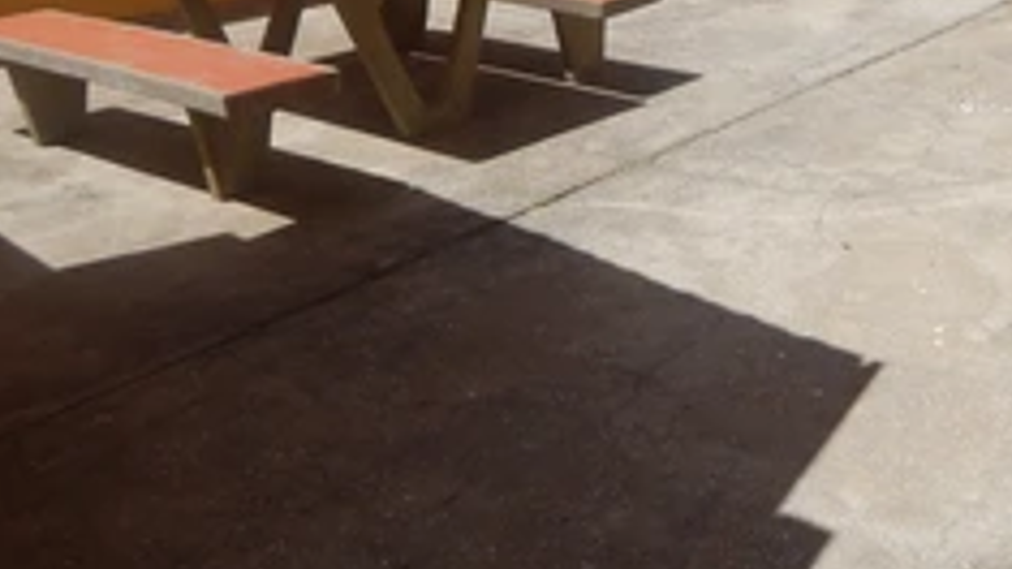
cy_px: -17
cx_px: 840
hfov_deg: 41.4
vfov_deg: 24.1
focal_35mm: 47
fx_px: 1261
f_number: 6
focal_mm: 4
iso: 125
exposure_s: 1/640
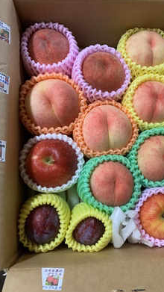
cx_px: 101
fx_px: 224
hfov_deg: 40.0
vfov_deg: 66.1
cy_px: 148
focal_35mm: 29
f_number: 1.8
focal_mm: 4.25
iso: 320
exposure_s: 1/40
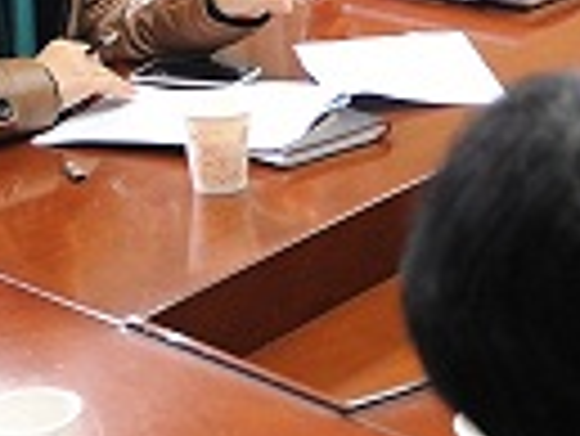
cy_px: -112
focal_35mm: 137
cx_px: 641
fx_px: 2298
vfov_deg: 10.6
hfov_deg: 14.1
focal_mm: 24
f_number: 3.2
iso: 640
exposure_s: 1/40
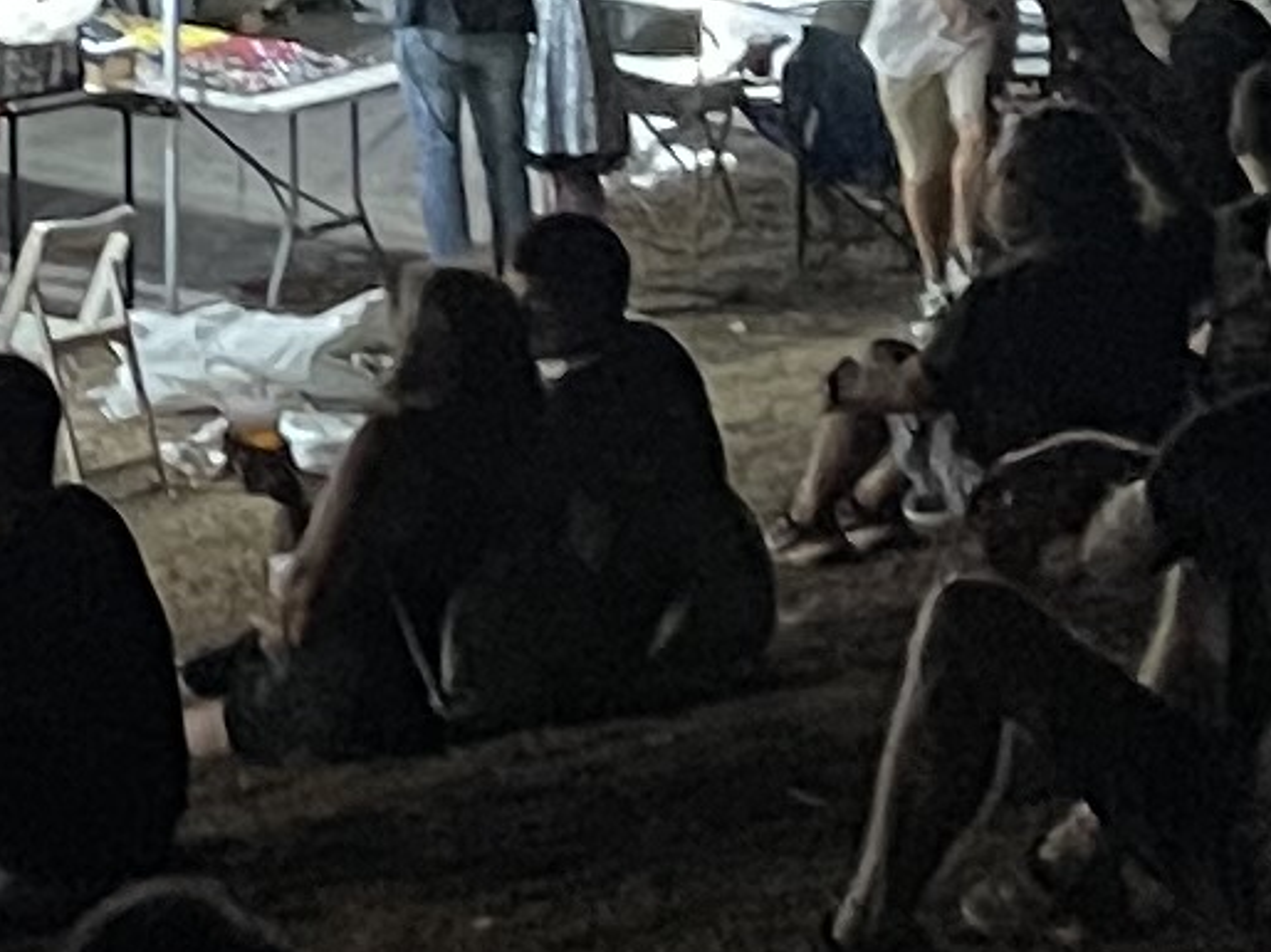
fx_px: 7487
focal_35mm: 204
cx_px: -1714
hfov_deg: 8.8
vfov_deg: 7.0
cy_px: -1093
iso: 640
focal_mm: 5.1
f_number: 1.6
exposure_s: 1/30
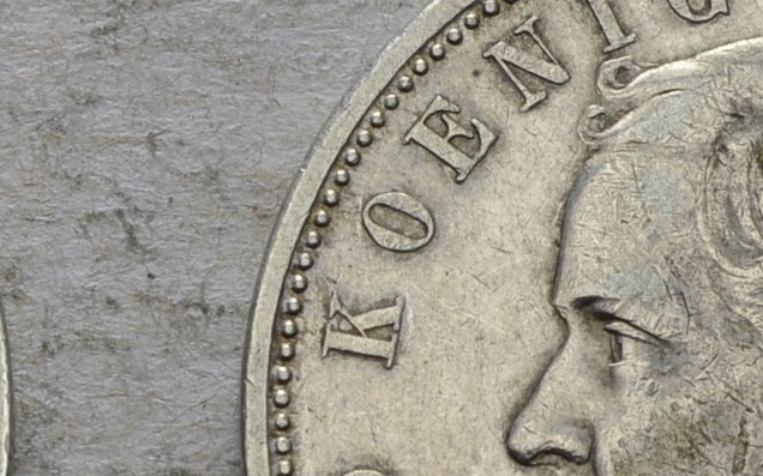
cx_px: 140
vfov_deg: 4.8
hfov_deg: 7.7
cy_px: 438
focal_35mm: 272
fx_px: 5654
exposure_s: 1/250
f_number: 14
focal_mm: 46
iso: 400
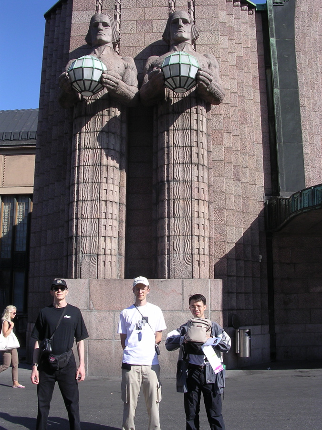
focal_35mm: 38
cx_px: 161
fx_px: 471
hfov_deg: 37.7
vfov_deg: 49.0
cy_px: 215
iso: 100
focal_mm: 5.8
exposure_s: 1/227
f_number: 5.6
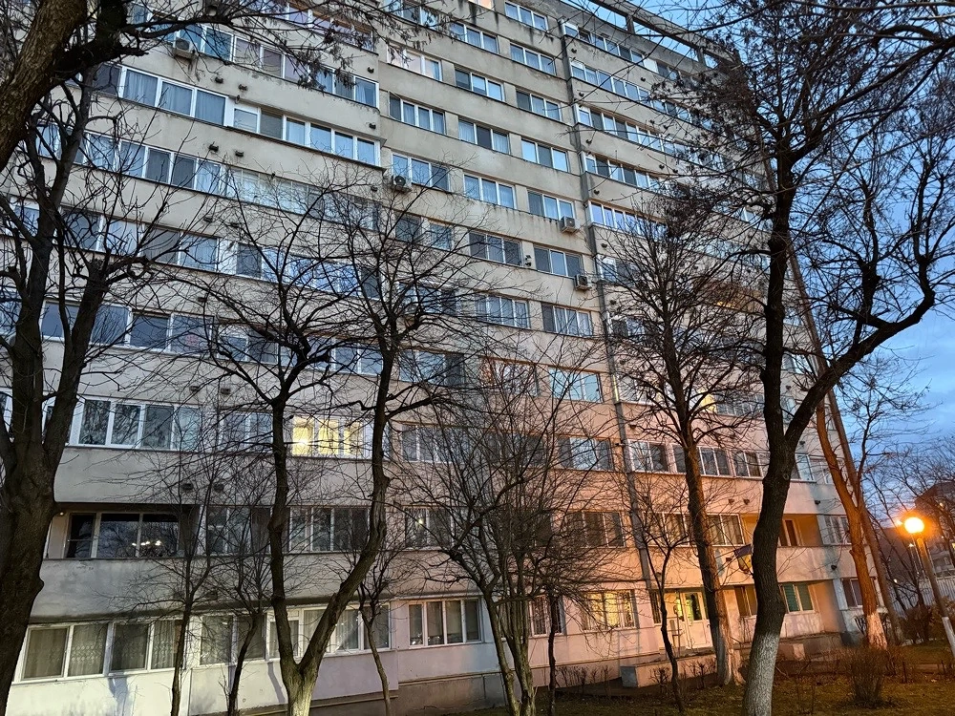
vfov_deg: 56.8
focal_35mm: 24
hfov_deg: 71.6
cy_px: 358
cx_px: 478
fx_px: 662
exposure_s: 1/25
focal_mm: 6.76
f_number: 1.78
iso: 800
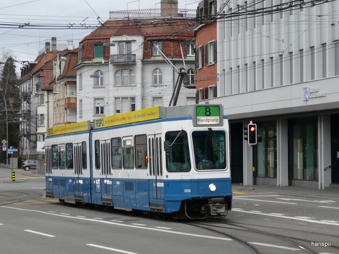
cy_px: 127
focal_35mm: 99
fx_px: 970
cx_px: 170
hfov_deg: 19.8
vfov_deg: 14.9
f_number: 3.6
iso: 100
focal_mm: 16.2
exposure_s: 1/100
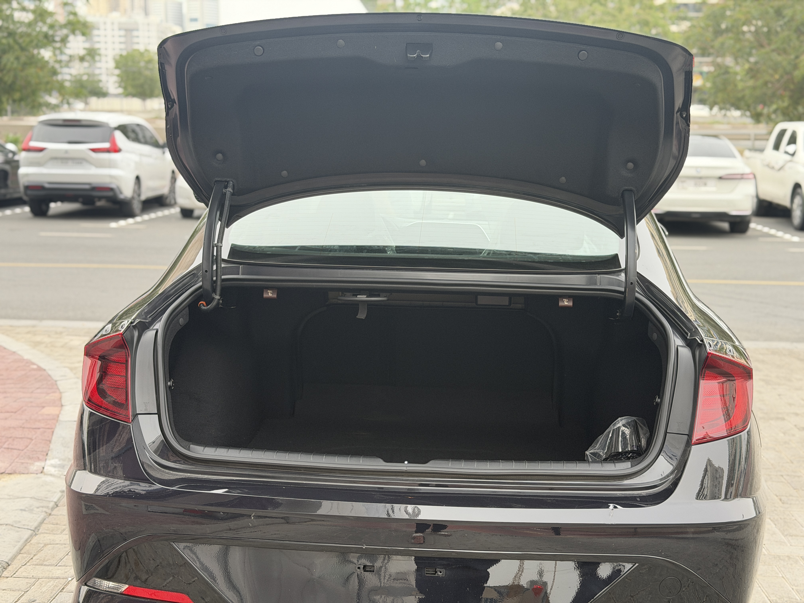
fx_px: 1115
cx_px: 402
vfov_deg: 30.3
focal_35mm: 48
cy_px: 302
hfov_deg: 39.7
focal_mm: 6.76
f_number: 1.78
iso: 64
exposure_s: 1/339
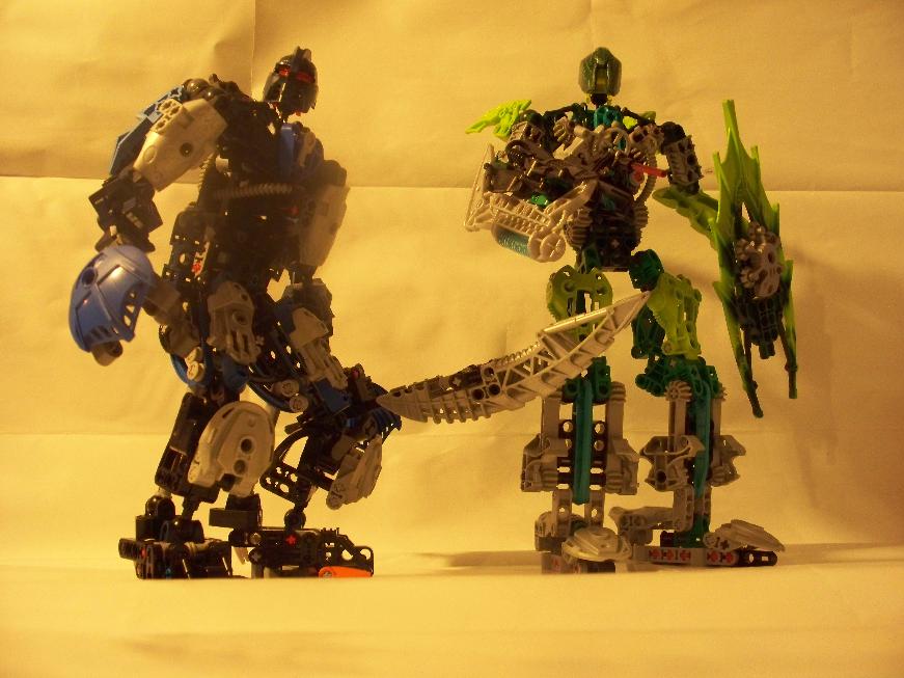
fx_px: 1201
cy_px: 339
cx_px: 452
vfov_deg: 31.5
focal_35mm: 46
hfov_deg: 41.2
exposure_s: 1/30
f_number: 2.9
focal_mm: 9.86
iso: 320
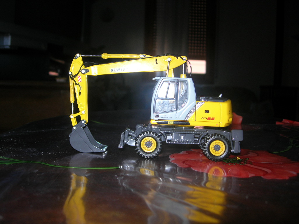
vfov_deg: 37.7
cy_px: 112
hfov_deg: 49.0
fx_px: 328
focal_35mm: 38
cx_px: 150
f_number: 2.8
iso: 64
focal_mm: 7.8
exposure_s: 1/60.1
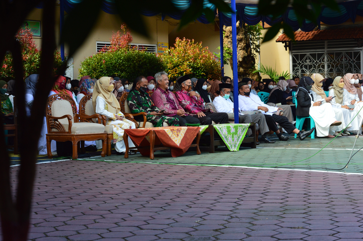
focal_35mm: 75
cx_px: 182
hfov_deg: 27.0
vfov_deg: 18.1
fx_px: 756
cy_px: 120
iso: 400
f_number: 9
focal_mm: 50
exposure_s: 1/160
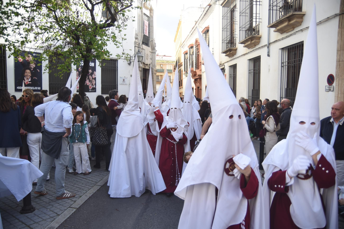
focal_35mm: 29
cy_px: 114
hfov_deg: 63.6
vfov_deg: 45.0
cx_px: 172
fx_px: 277
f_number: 4.5
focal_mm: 29
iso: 100
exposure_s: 1/160
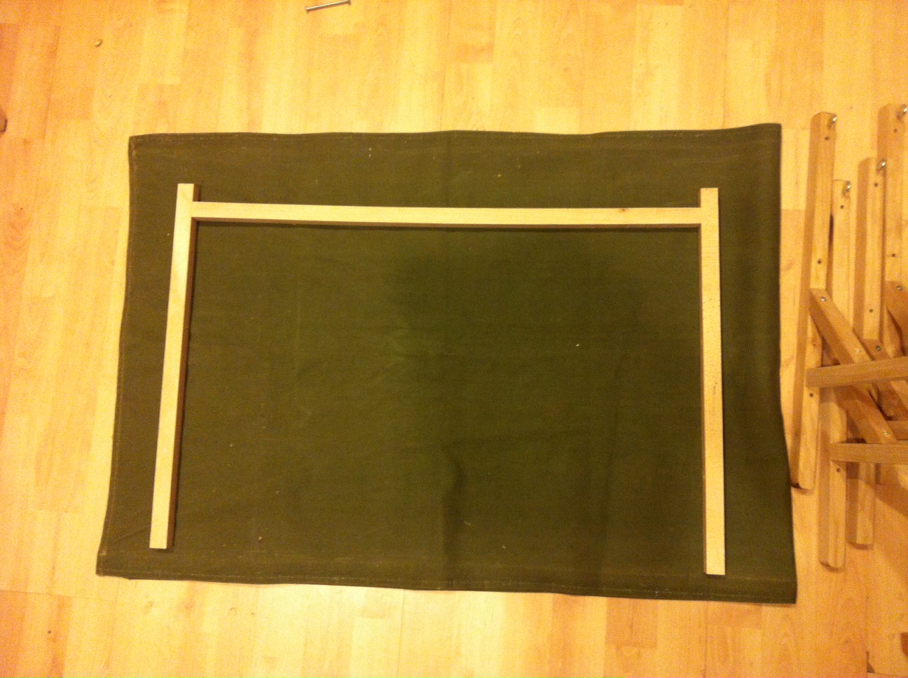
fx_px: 917
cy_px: 339
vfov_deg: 40.6
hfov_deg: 52.7
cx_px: 454
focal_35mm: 35
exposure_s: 1/15
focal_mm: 3.85
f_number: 2.8
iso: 250
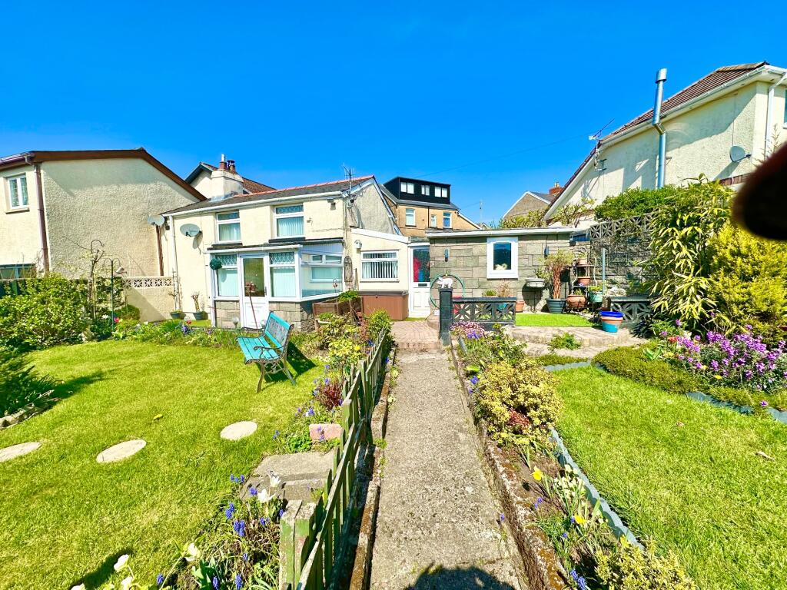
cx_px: 394
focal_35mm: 14
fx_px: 318
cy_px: 295
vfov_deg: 85.7
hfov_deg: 102.1
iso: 50
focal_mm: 2.22
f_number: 2.2
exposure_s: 1/3610
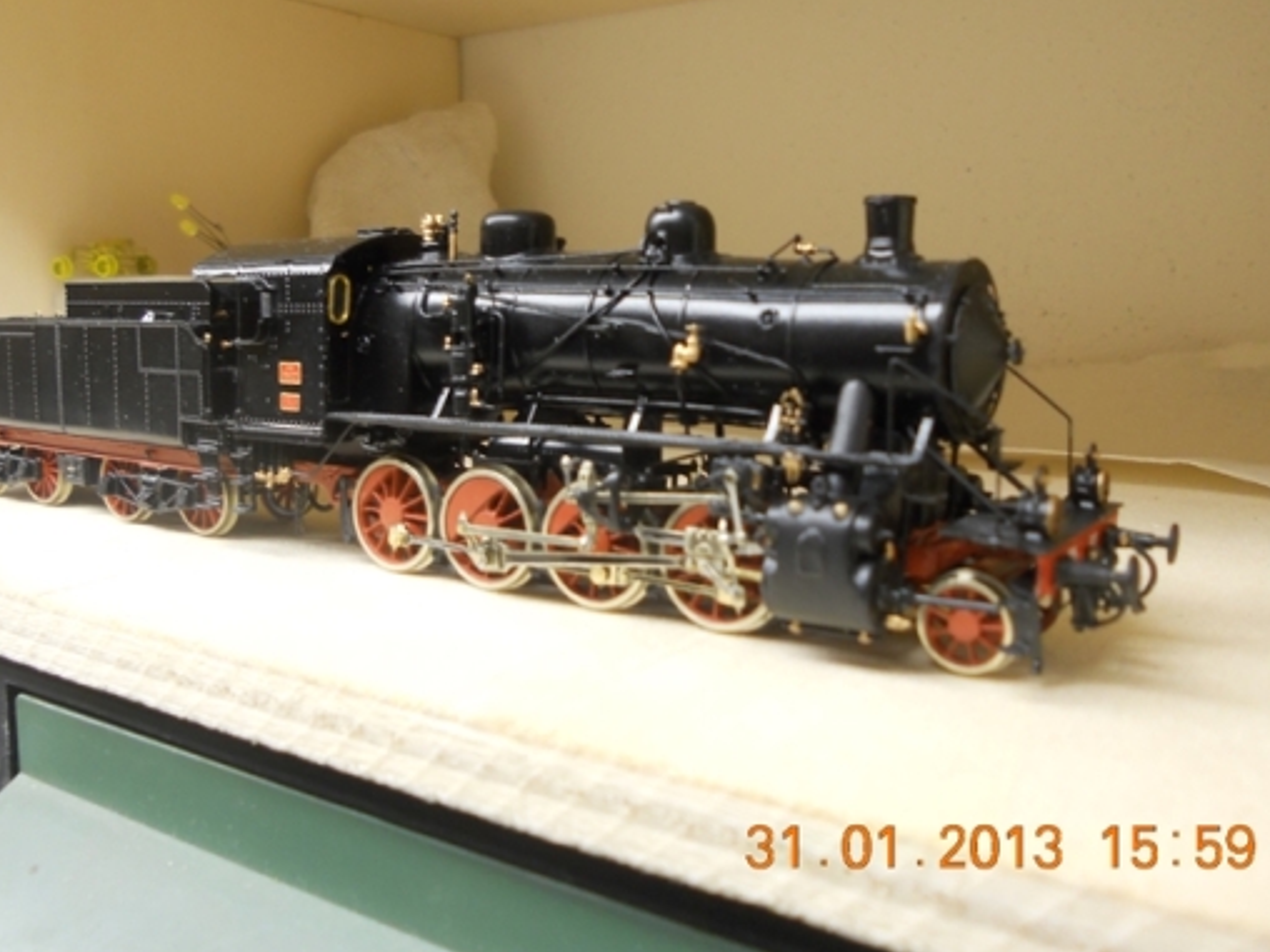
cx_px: 578
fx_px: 1247
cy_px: 375
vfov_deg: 41.6
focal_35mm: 34
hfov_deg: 53.9
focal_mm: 4.9
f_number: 3.2
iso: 160
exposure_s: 1/30
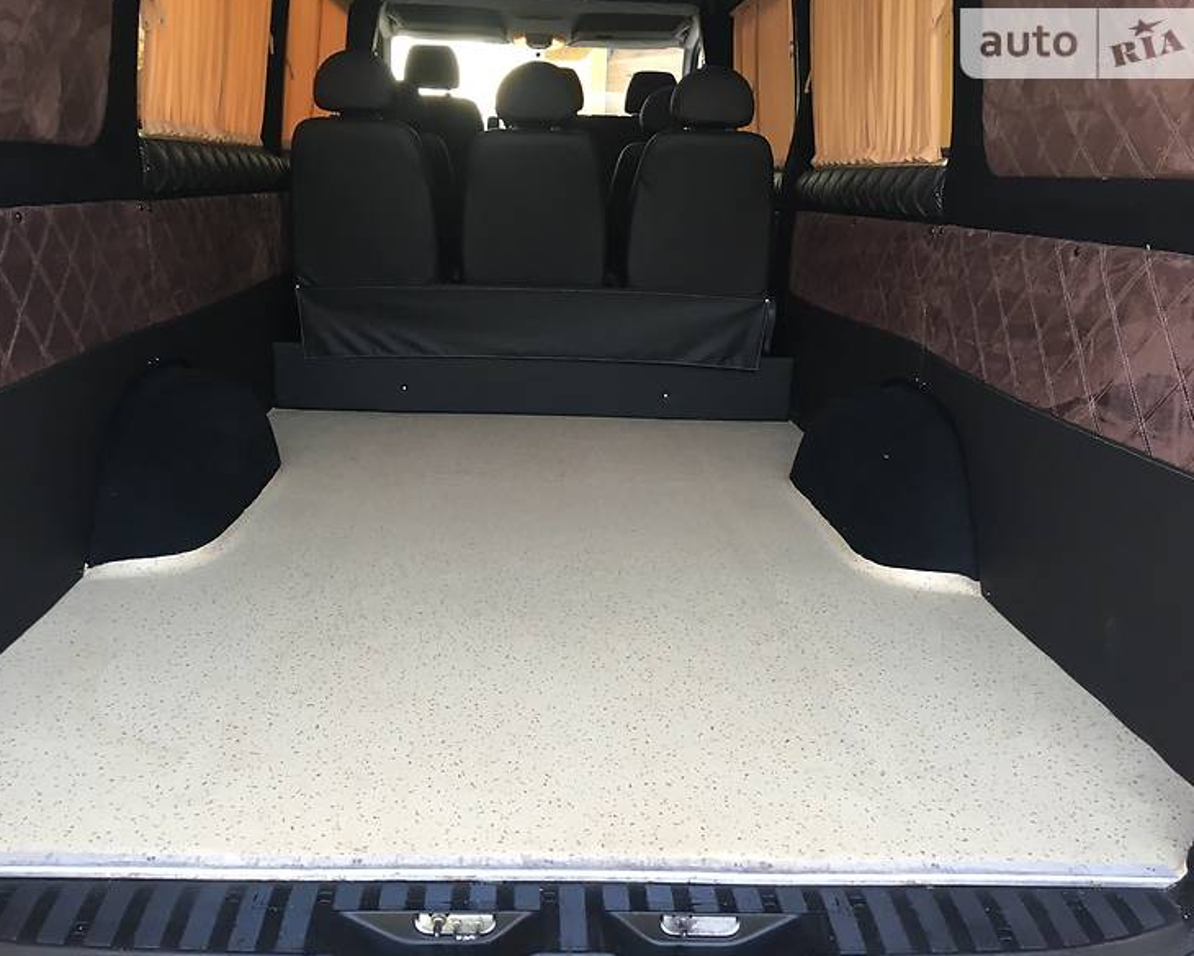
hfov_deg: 57.1
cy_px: 480
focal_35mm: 31
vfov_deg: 47.1
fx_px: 1095
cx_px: 566
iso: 64
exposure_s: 1/33
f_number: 2.2
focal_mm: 4.2
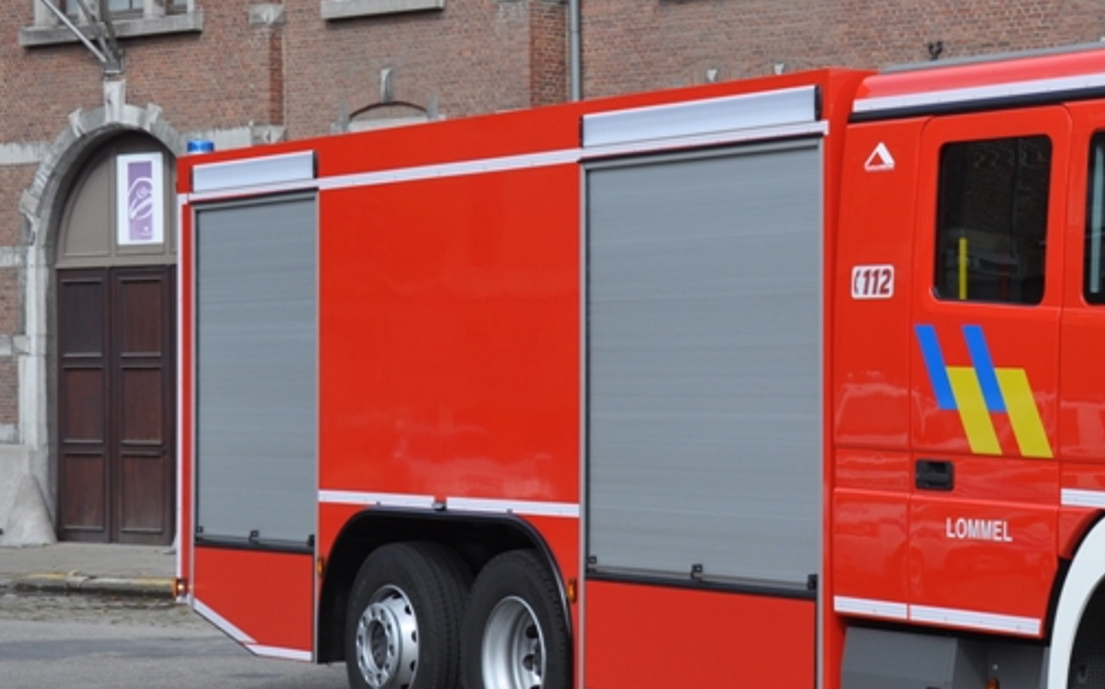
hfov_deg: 19.2
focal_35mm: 106
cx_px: 1043
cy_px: 370
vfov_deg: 12.3
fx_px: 3190
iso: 200
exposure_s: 1/250
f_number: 8
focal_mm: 34
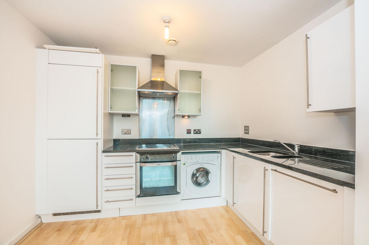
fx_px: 154
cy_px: 122
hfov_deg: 100.5
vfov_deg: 77.2
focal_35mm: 15
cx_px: 184
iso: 200
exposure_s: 1/20
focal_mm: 10
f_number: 8
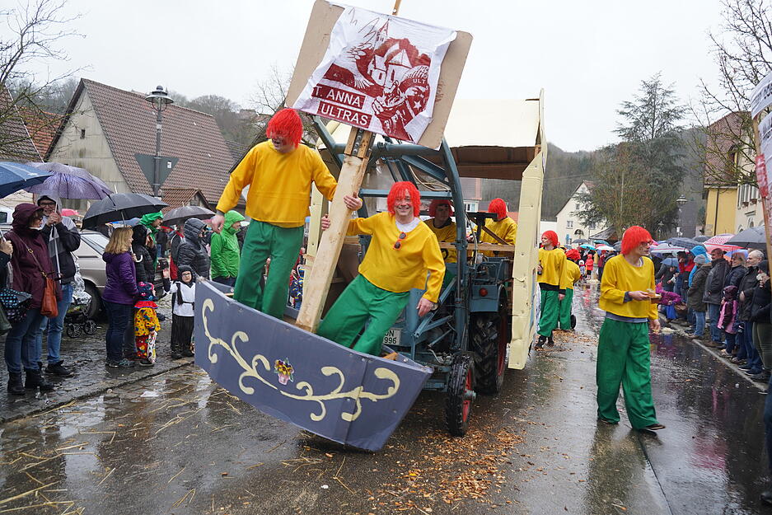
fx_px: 600
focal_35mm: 28
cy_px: 258
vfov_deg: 46.4
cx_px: 386
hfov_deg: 65.5
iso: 200
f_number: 4
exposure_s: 1/60
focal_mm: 28
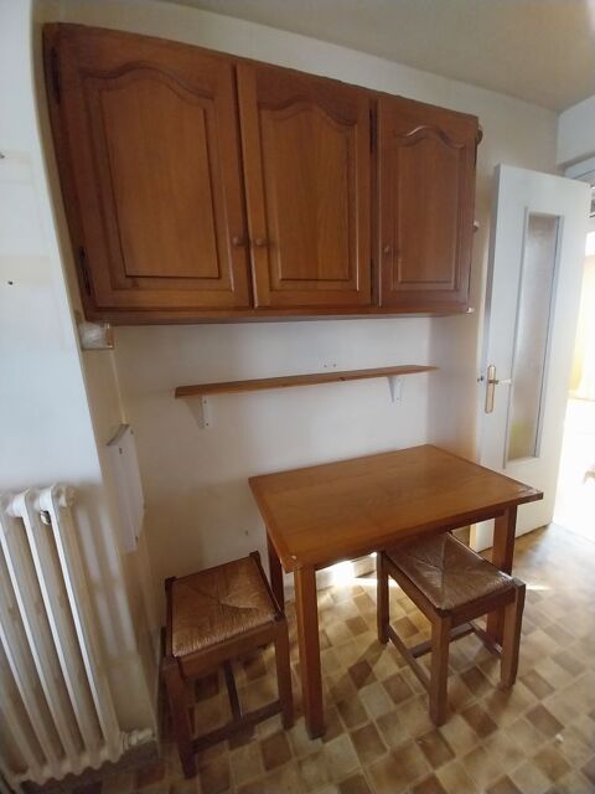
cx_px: 298
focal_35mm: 13
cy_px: 397
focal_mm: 1.13
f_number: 2.2
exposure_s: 1/16.7
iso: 320
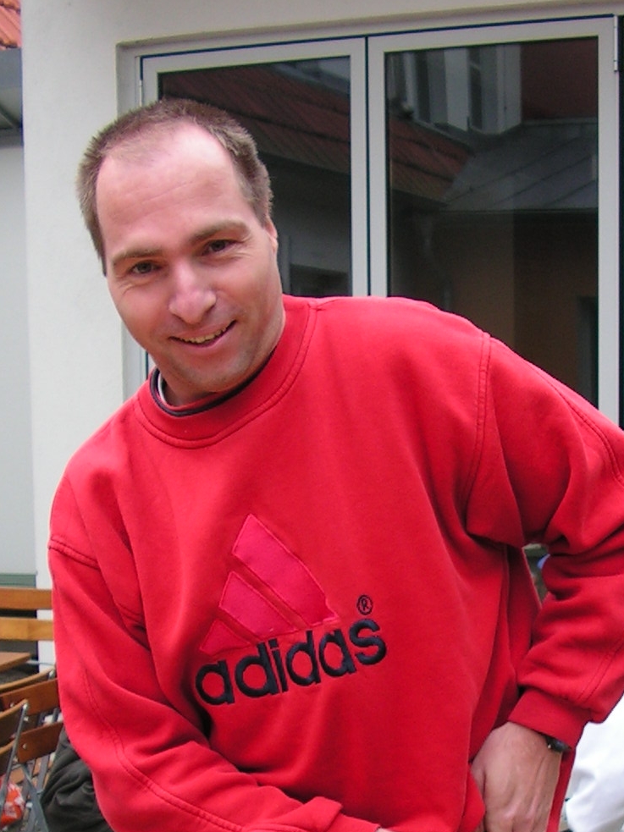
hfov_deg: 19.6
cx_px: 392
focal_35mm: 75
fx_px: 1803
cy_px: 743
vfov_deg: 25.2
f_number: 3.2
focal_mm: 6
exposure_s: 1/250
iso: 64
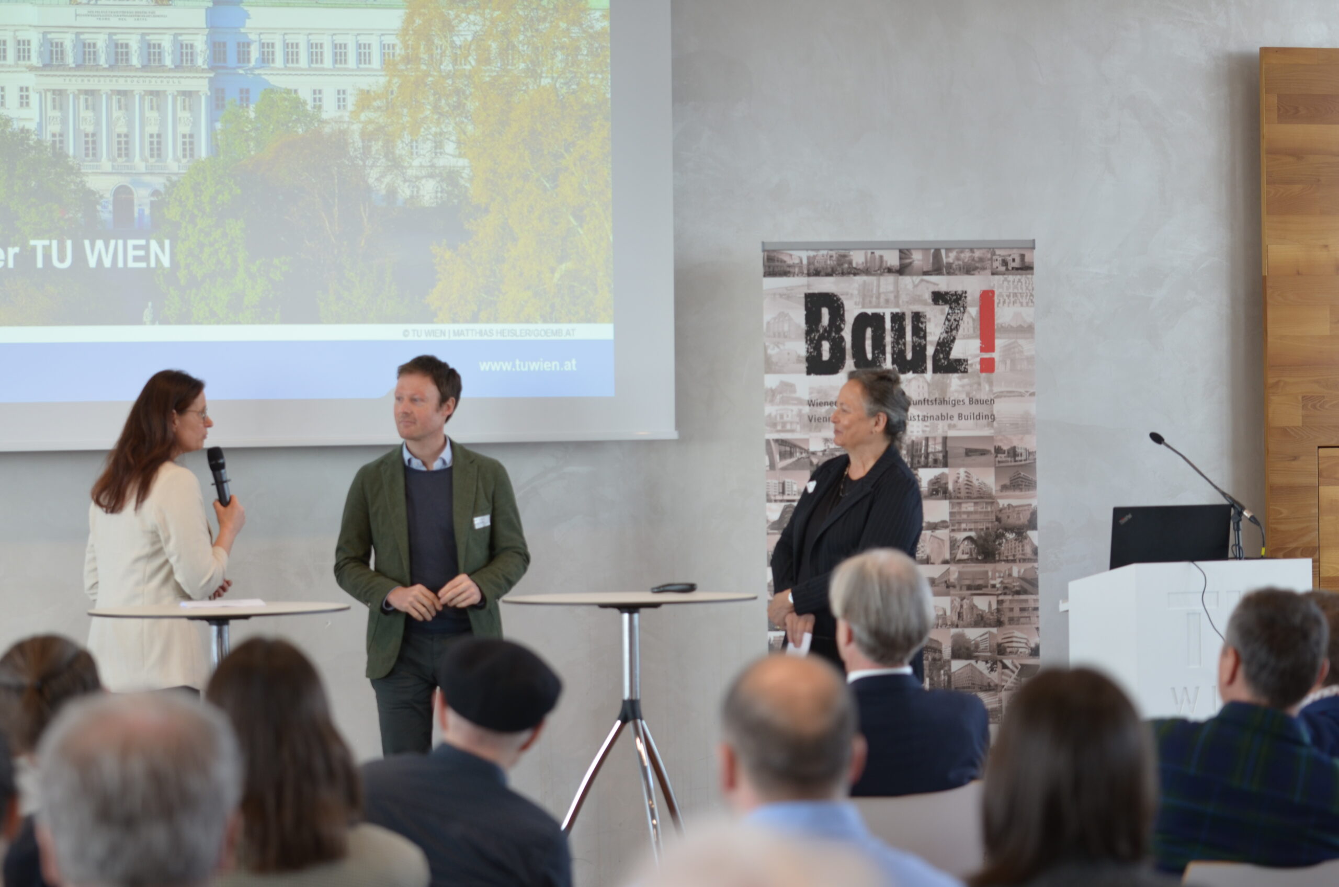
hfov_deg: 17.1
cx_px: 670
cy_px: 444
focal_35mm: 120
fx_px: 4454
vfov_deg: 11.4
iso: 200
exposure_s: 1/125
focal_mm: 80
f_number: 2.8
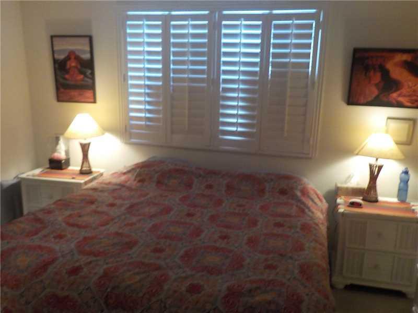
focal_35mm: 30
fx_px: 362
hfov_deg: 60.0
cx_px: 209
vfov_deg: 46.8
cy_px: 156
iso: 400
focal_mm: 4.1
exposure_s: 1/10
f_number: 3.3
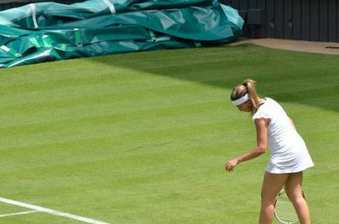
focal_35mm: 630
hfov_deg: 3.3
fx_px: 5919
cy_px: 144
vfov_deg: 2.2
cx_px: 273
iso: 110
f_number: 5.3
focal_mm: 250
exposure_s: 1/500
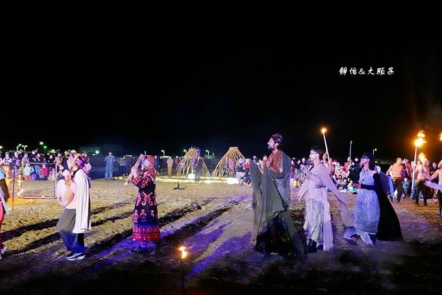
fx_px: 577
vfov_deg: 28.6
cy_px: 146
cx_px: 220
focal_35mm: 47
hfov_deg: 41.9
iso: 6400
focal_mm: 17.19
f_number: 4
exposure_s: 1/50
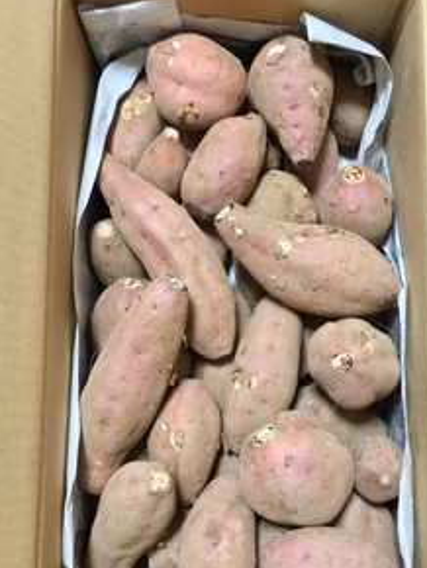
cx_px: 247
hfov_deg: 35.9
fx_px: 657
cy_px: 339
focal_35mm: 40
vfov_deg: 46.5
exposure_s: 1/24
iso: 200
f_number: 2.2
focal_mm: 4.15
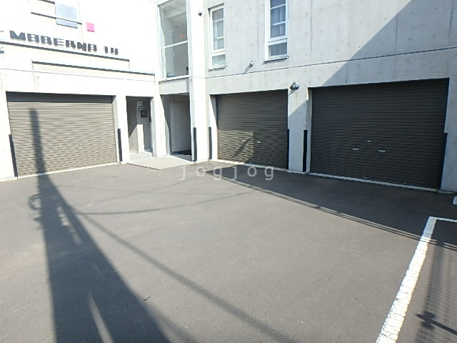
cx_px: 228
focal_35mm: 21
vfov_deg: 63.4
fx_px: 277
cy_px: 172
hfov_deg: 79.0
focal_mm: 3.7
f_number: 3.5
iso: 125
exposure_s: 1/640
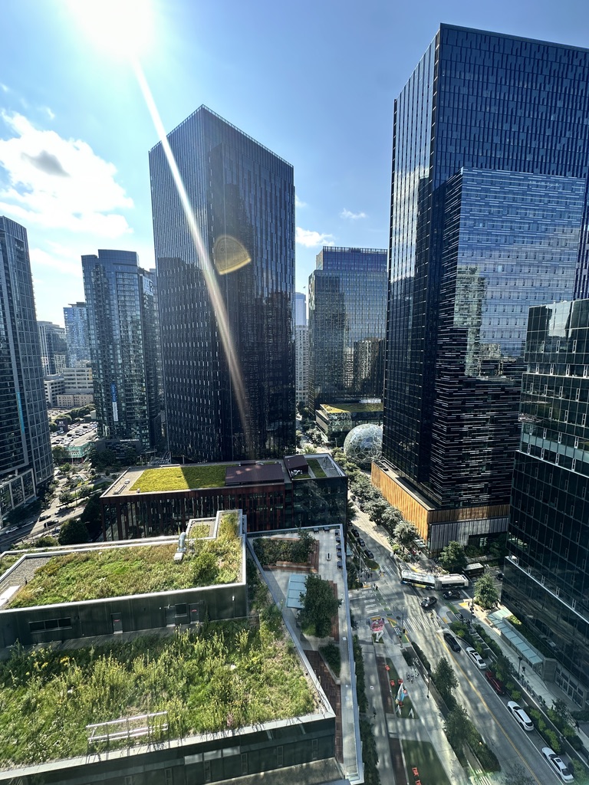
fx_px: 318
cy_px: 392
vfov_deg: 102.1
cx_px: 294
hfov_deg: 85.7
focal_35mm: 14
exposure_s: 1/636
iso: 40
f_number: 2.2
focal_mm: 2.22
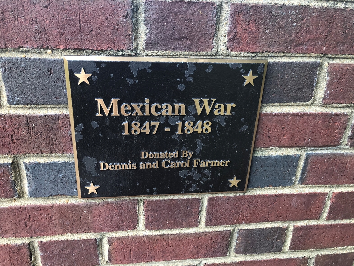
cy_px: 133
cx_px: 177
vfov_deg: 49.7
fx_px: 286
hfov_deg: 63.4
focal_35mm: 28
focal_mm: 3.99
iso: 20
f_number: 1.8
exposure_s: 1/30
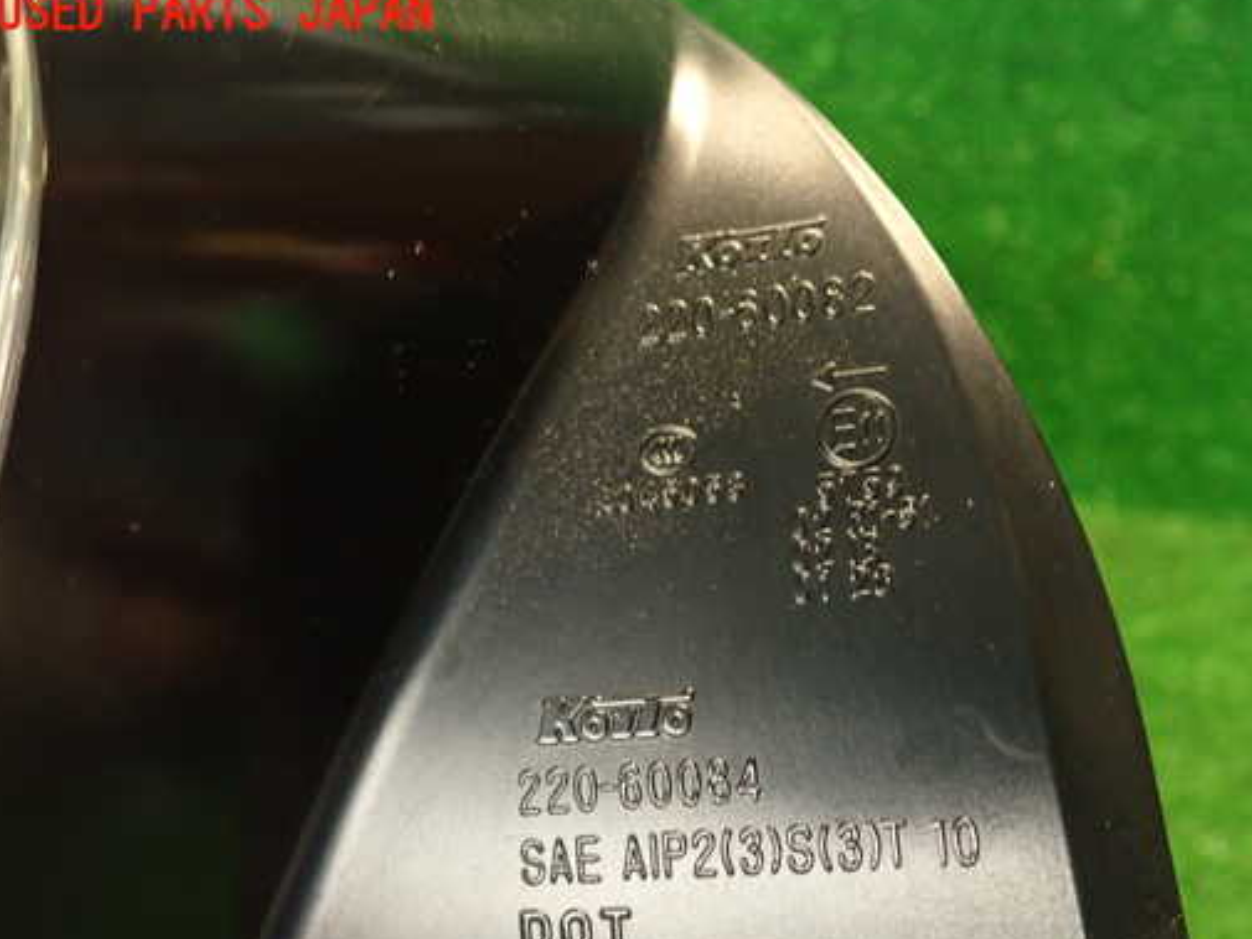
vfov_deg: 37.7
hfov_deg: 48.8
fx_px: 1375
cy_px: 540
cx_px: 726
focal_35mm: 38
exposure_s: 1/30
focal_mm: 5.79
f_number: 2.4
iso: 500
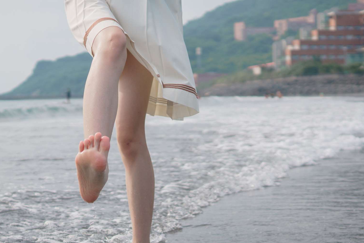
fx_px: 809
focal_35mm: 80
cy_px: 116
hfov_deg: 25.3
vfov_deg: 17.1
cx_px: 156
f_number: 2.2
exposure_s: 1/3200
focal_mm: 30
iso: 100
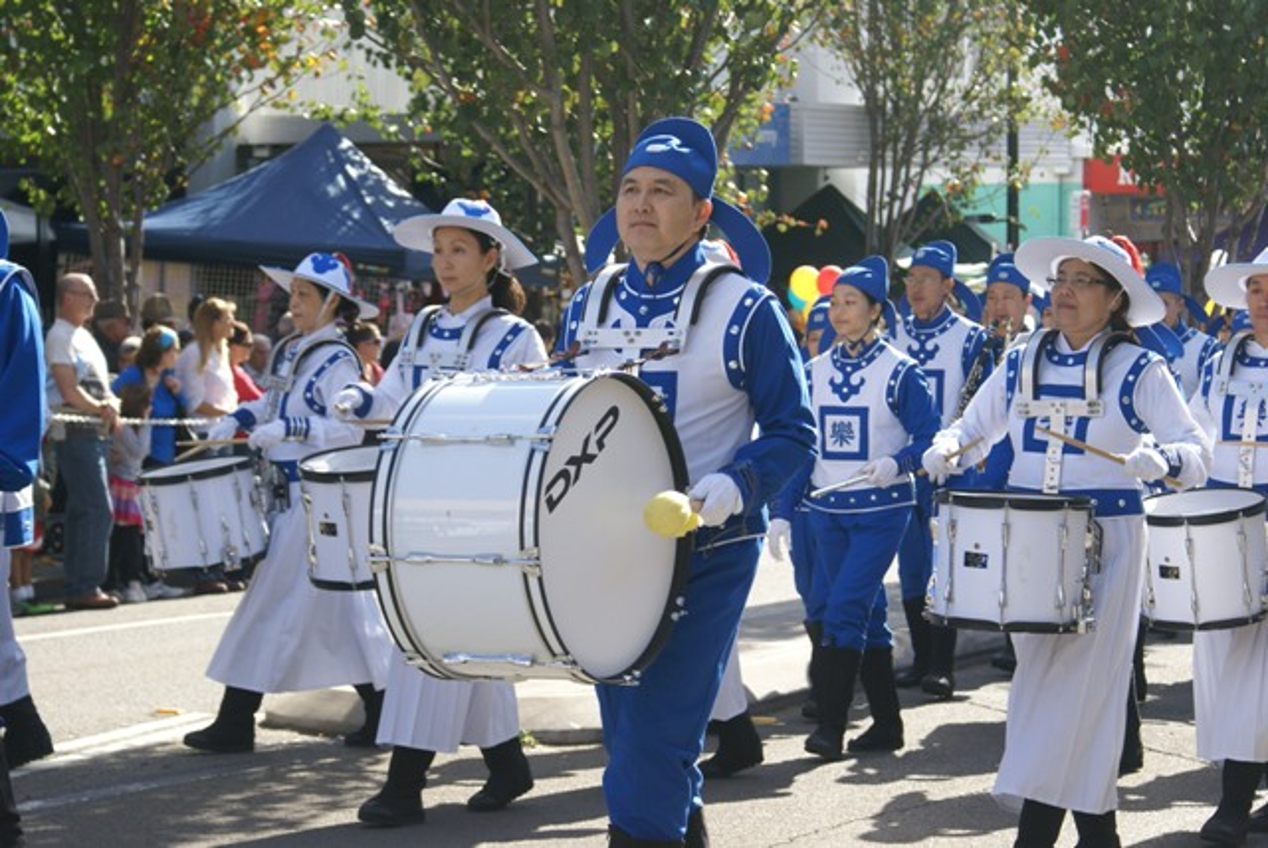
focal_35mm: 105
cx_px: 634
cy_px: 424
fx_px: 3702
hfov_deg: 19.4
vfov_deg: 13.1
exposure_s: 1/160
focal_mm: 70
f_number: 7.1
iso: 100
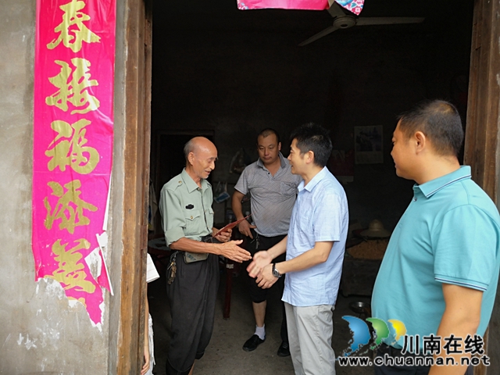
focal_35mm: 27
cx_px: 250
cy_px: 188
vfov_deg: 51.4
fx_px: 390
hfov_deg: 65.3
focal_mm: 3.95
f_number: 1.8
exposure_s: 1/100
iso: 100
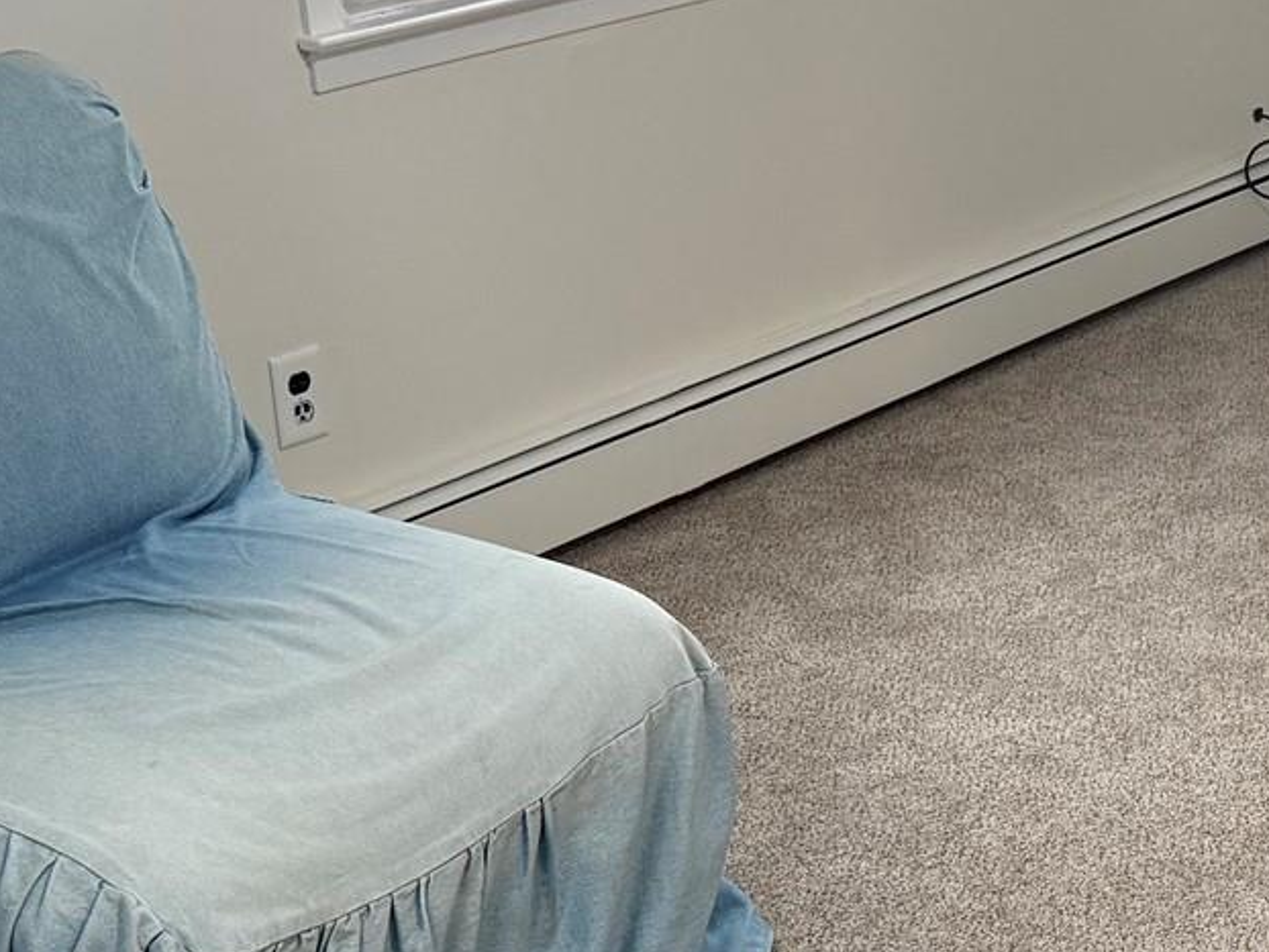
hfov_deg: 23.3
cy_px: 355
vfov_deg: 18.6
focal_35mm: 79
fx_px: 2897
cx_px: 1361
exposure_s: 1/60
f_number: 1.78
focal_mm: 6.76
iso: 200
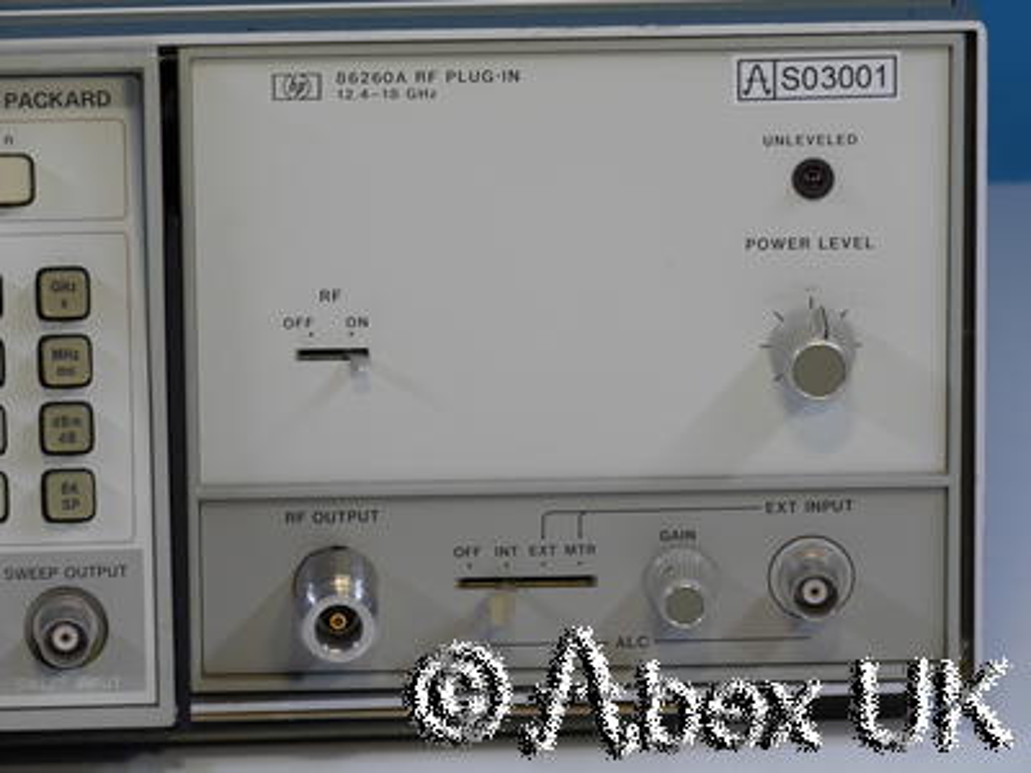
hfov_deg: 7.1
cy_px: 386
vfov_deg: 5.3
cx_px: 516
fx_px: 8339
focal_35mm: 280
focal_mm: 140
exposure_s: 1/5
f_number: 13
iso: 400
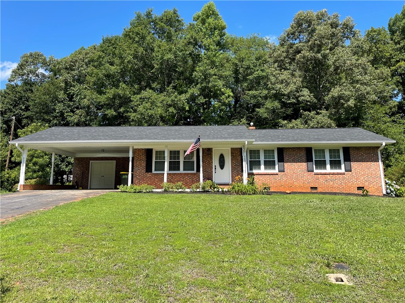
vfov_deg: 53.0
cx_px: 202
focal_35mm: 26
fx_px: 304
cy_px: 152
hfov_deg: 67.3
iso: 32
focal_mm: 5.1
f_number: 1.6
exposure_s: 1/2288
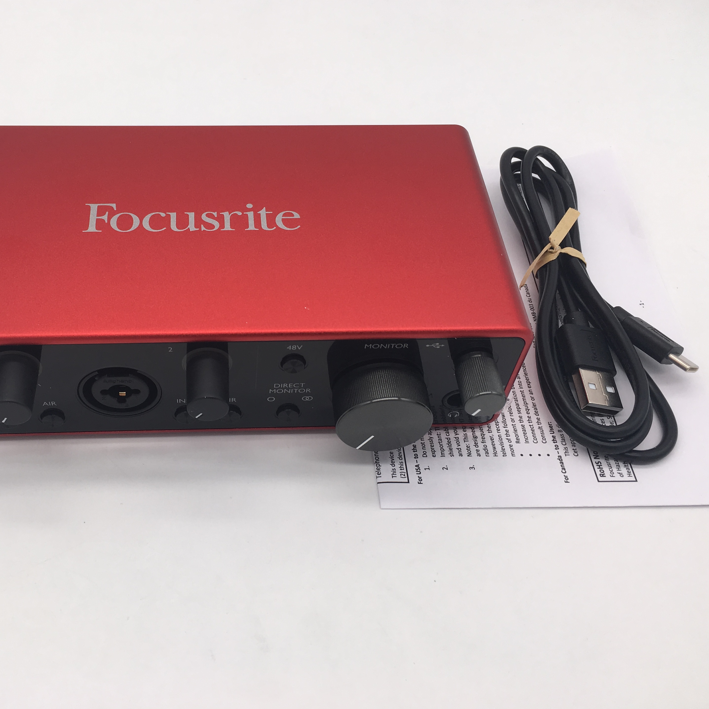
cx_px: 260
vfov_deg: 46.0
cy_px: 340
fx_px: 834
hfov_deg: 45.6
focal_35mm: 36
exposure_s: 1/509
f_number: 2.2
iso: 25
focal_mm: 4.15
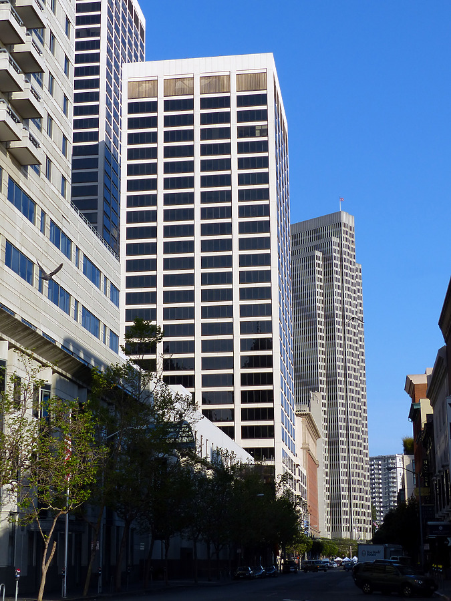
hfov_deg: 23.3
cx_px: 226
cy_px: 300
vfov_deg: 30.7
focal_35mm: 63
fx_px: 1094
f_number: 4
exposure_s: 1/1000
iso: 100
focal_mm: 11.4
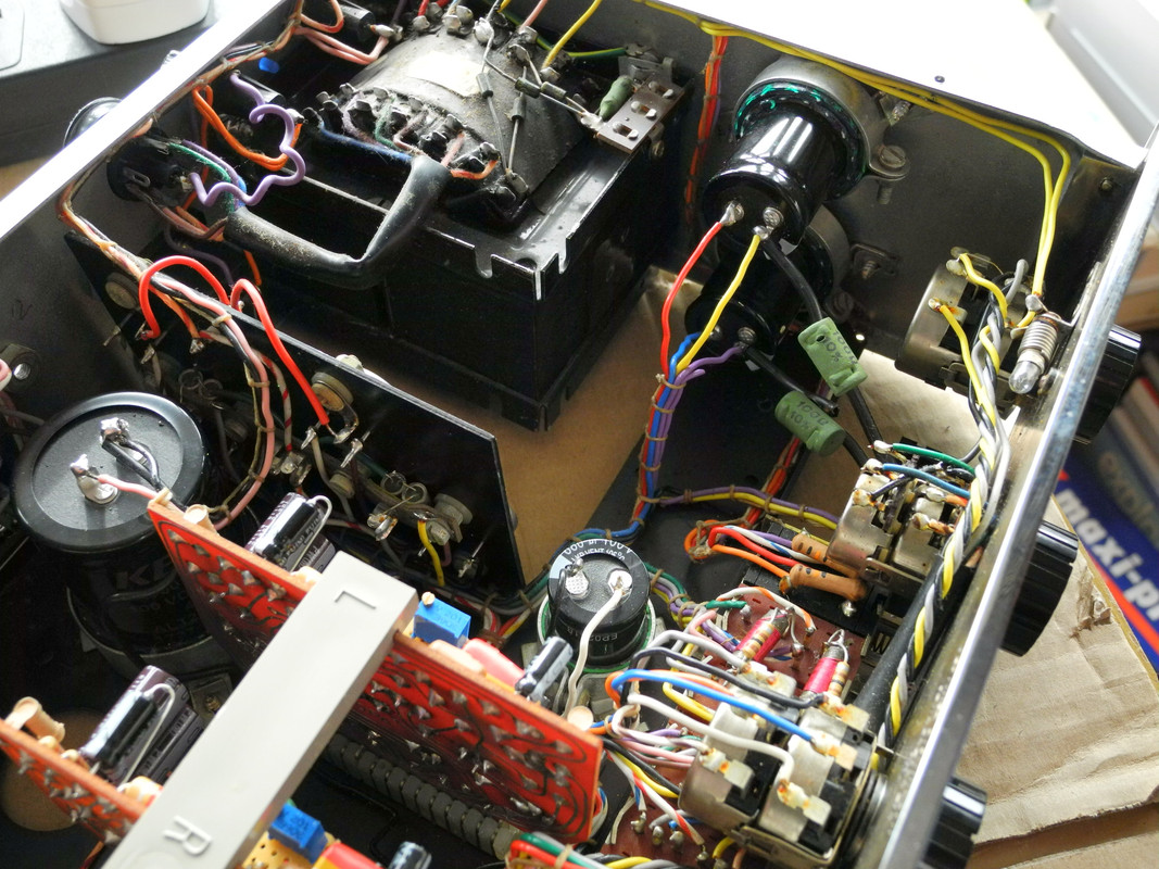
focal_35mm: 35
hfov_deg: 52.6
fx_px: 1172
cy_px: 434
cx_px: 580
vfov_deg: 40.7
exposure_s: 1/80
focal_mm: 7.4
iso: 400
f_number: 3.2
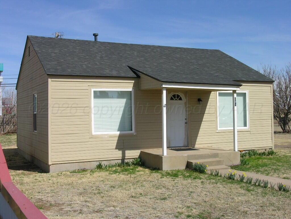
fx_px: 378
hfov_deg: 42.1
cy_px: 110
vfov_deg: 32.2
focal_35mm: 45
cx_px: 146
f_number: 6.7
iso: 50
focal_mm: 11.5
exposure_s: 1/274
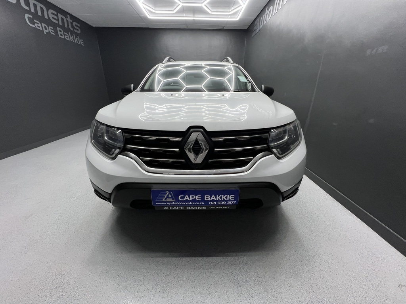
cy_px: 152
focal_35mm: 13
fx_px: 152
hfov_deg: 106.2
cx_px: 203
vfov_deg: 89.9
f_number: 1.8
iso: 100
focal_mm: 1.57
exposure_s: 1/100
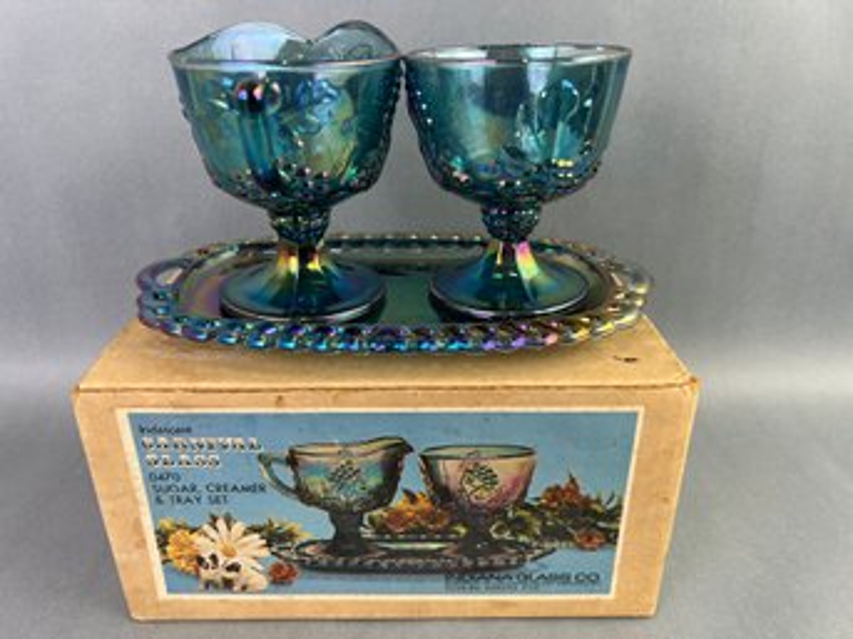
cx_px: 426
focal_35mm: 26
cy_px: 320
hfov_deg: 67.3
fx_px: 640
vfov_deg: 53.0
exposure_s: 1/120
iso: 40
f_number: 1.5
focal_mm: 5.7
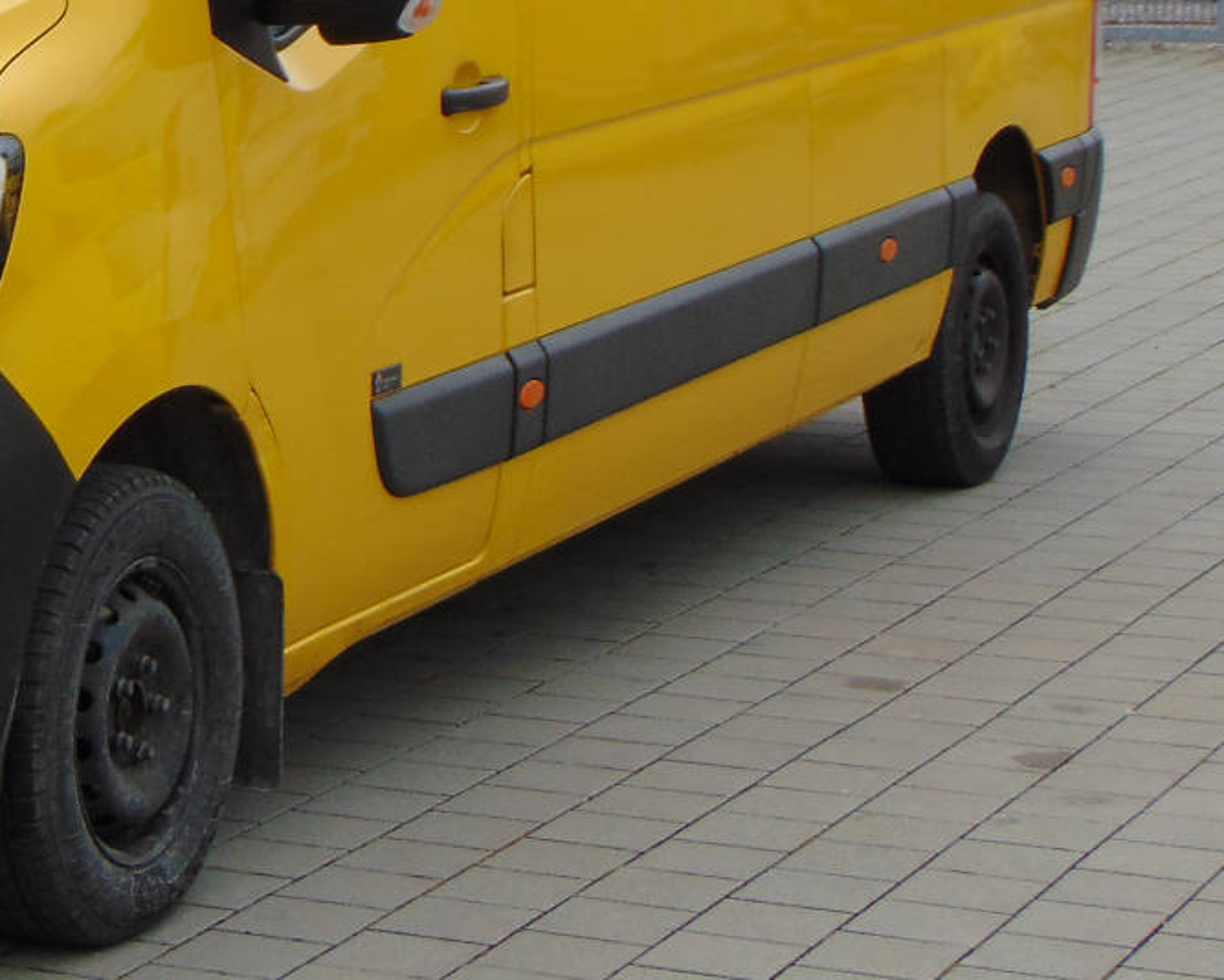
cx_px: -90
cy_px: 143
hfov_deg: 16.0
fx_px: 4240
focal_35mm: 117
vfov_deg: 13.1
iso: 80
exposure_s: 1/160
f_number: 3.5
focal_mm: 9
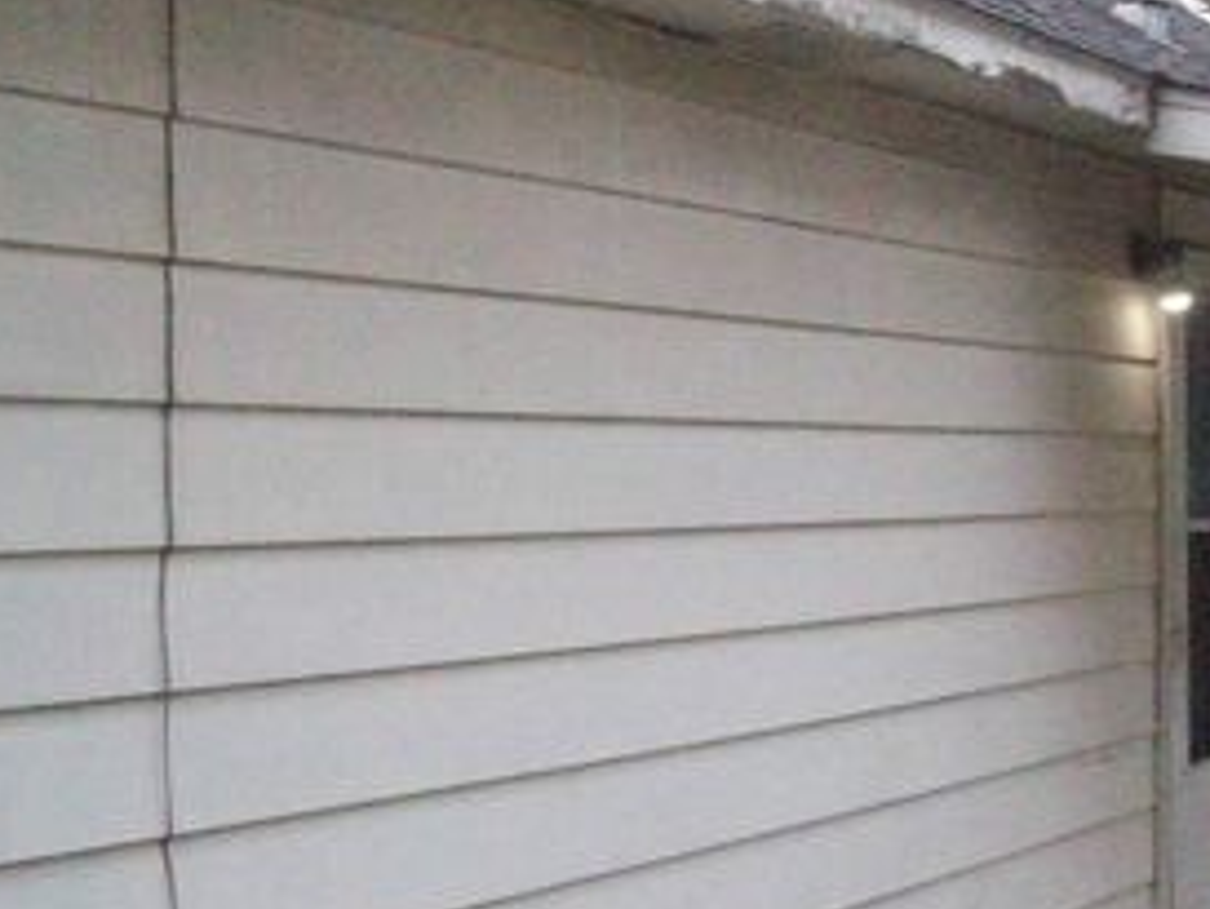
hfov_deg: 29.1
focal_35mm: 66
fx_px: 2308
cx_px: 842
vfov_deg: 22.3
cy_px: 437
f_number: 2.7
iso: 800
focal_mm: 6
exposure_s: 1/754
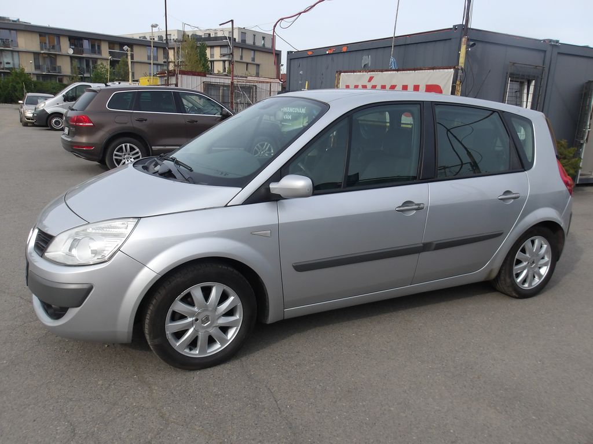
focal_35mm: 27
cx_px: 296
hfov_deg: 65.3
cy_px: 222
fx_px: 463
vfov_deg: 51.4
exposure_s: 1/974
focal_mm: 4.9
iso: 100
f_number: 3
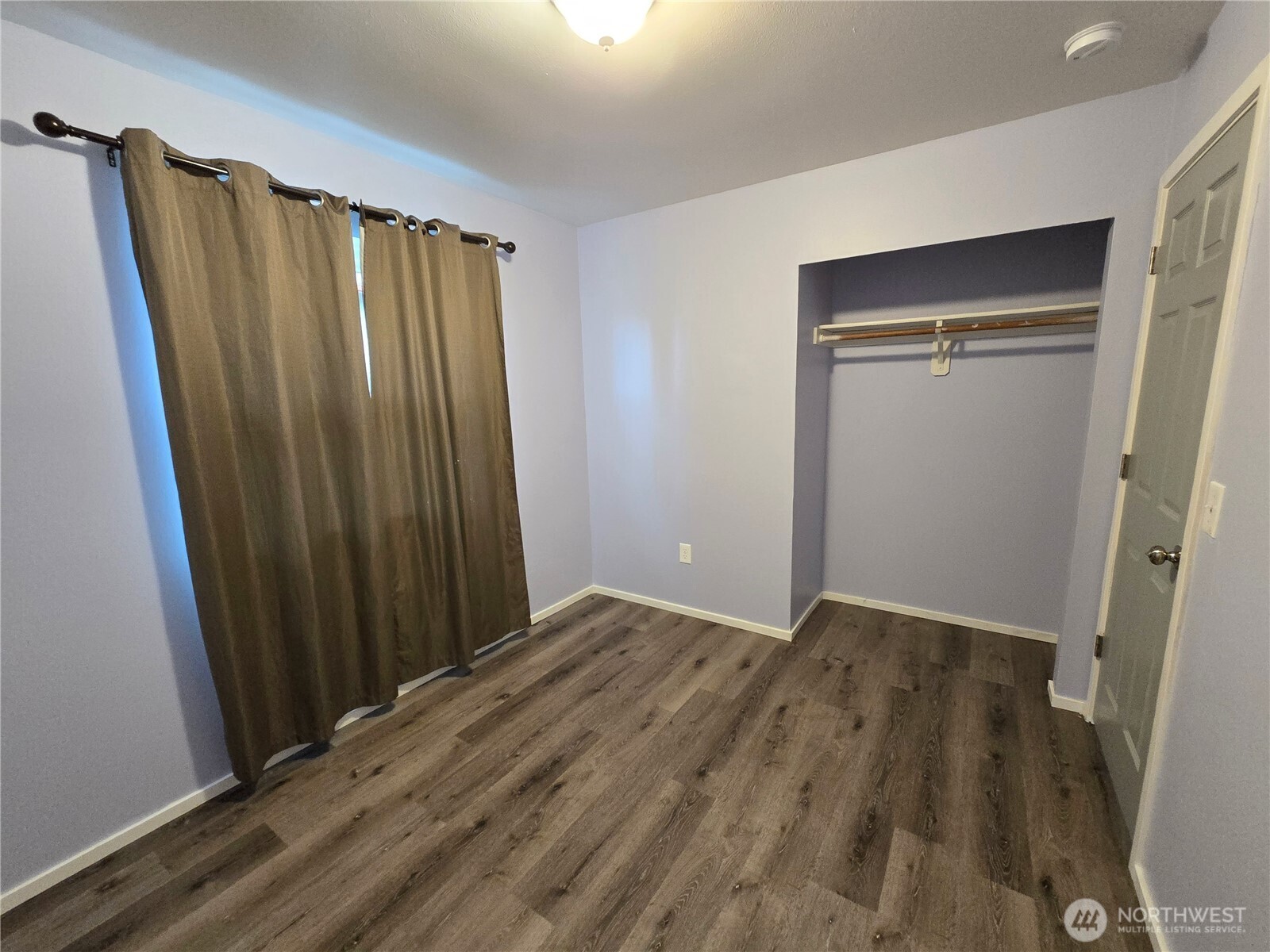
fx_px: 477
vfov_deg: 89.9
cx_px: 635
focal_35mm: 13
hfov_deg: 106.2
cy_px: 476
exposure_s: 1/60
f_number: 2.2
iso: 1000
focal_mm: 2.2
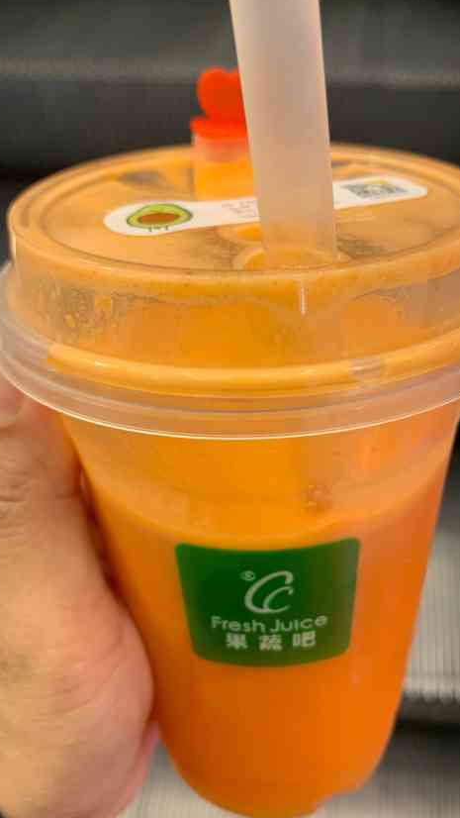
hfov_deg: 36.5
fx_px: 693
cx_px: 283
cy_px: 409
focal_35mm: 32
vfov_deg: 61.0
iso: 125
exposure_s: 1/50
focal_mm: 4.25
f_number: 1.8
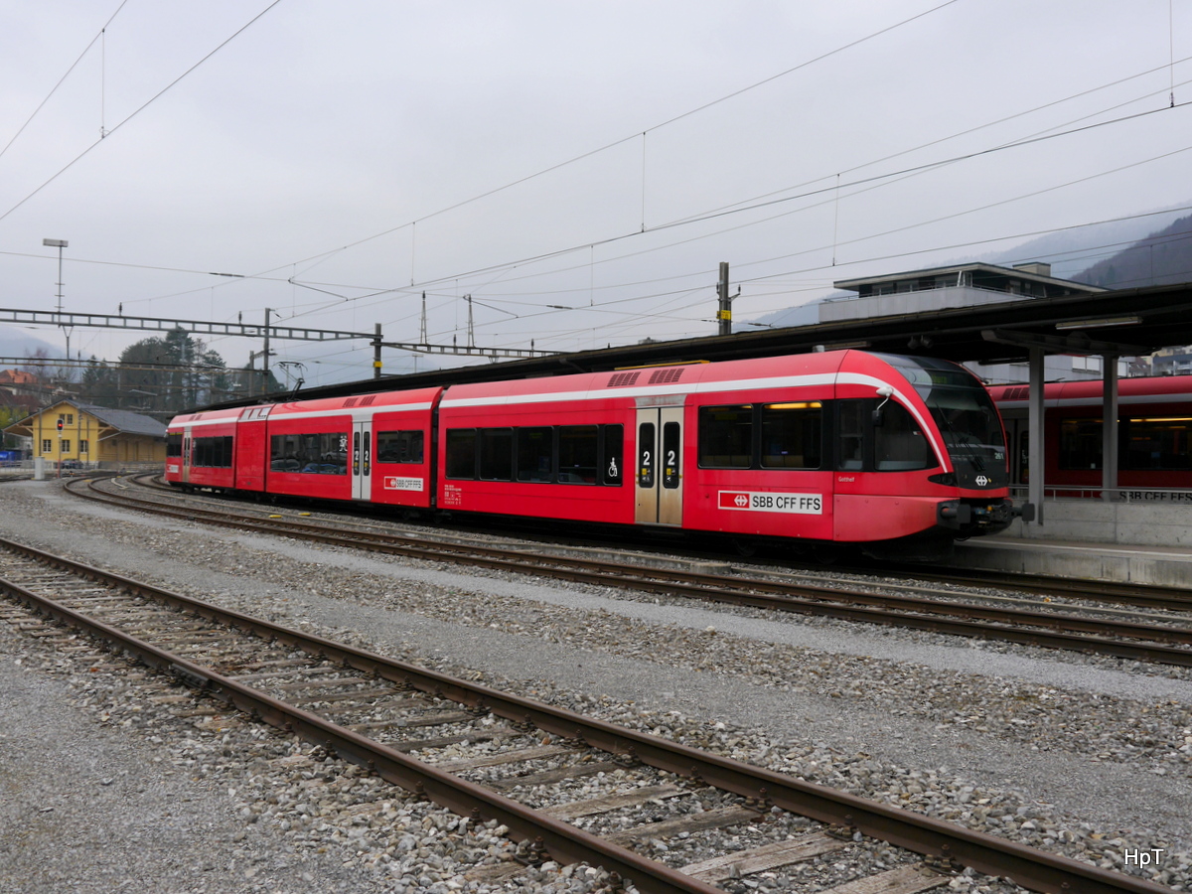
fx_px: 1240
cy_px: 447
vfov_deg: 39.7
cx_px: 596
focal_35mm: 36
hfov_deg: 51.4
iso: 160
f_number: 5
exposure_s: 1/200
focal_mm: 18
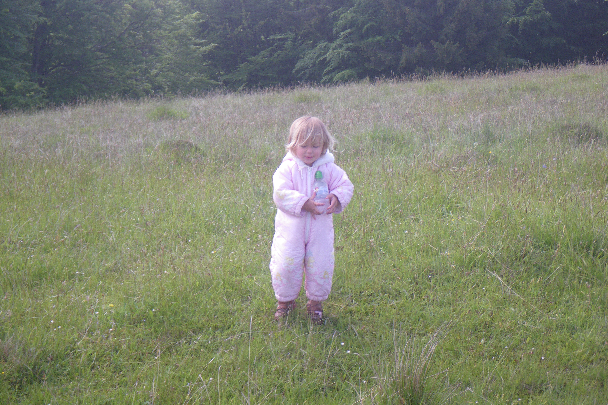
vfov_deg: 16.9
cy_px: 176
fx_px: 1368
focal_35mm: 81
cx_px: 301
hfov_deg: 25.1
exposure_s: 1/125
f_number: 4.8
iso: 80
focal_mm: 13.7
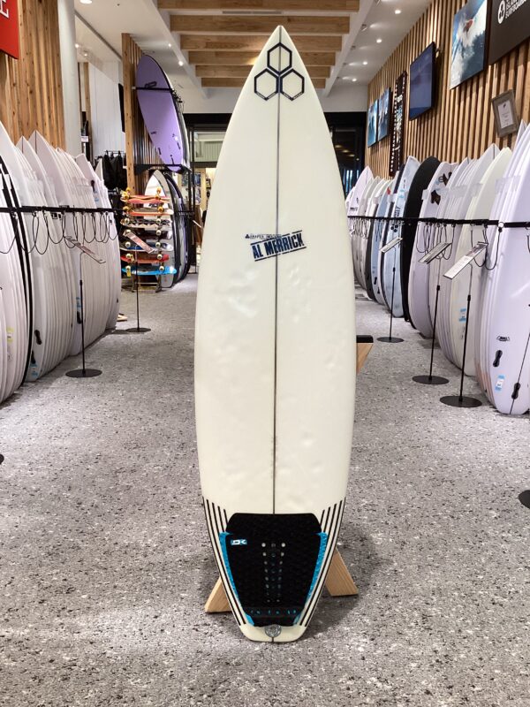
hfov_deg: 45.4
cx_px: 265
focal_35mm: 31
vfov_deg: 58.4
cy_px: 354
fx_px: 633
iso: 100
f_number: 2.4
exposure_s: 1/60
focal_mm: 3.3
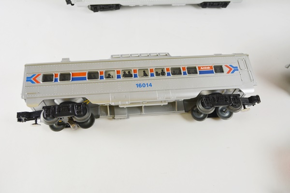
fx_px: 290
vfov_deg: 36.9
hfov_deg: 53.1
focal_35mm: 36
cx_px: 145
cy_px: 96
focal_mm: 24
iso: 400
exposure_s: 1/125
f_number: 5.6
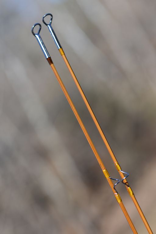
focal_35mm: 90
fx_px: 585
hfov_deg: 15.2
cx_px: 78
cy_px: 117
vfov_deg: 22.6
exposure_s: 1/400
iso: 100
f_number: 5
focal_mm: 60
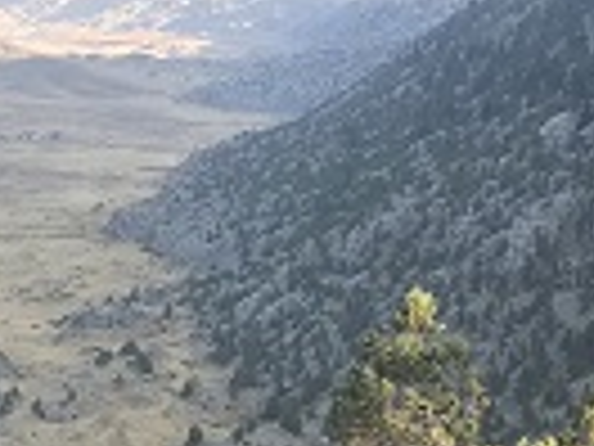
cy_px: 207
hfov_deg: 15.1
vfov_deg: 11.7
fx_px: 2179
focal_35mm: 127
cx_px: -68
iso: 20
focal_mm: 3.99
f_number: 1.8
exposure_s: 1/407
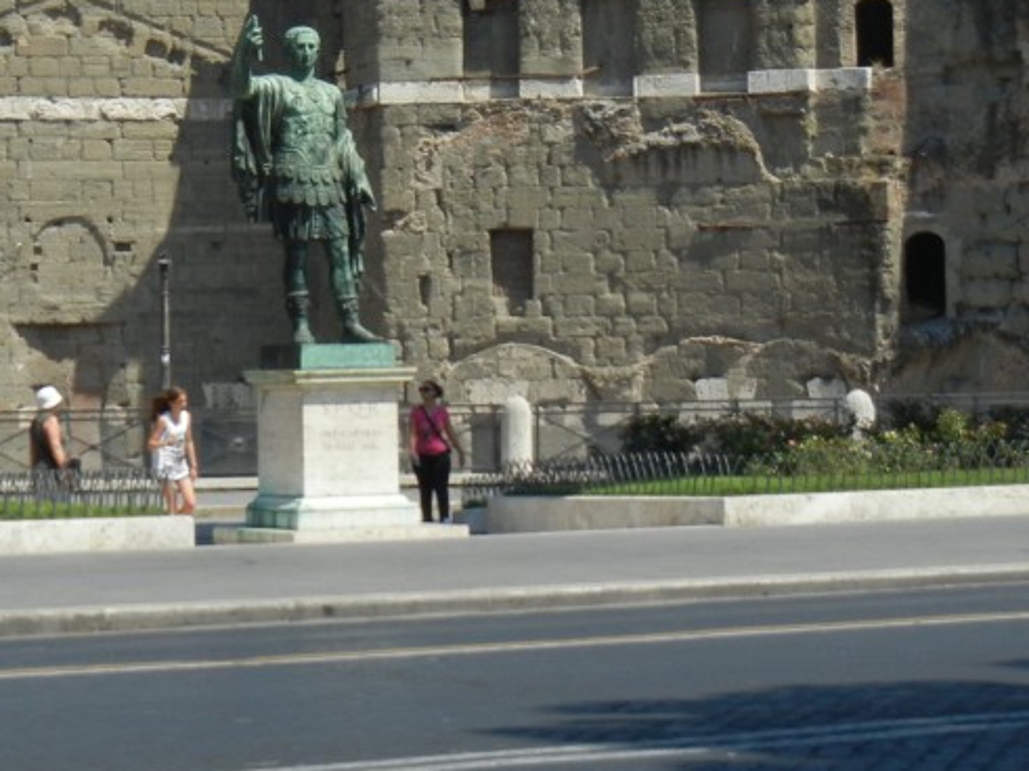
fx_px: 3655
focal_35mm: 123
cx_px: 291
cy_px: 312
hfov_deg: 16.0
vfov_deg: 12.0
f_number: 4
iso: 160
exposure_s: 1/1073
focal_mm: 10.6
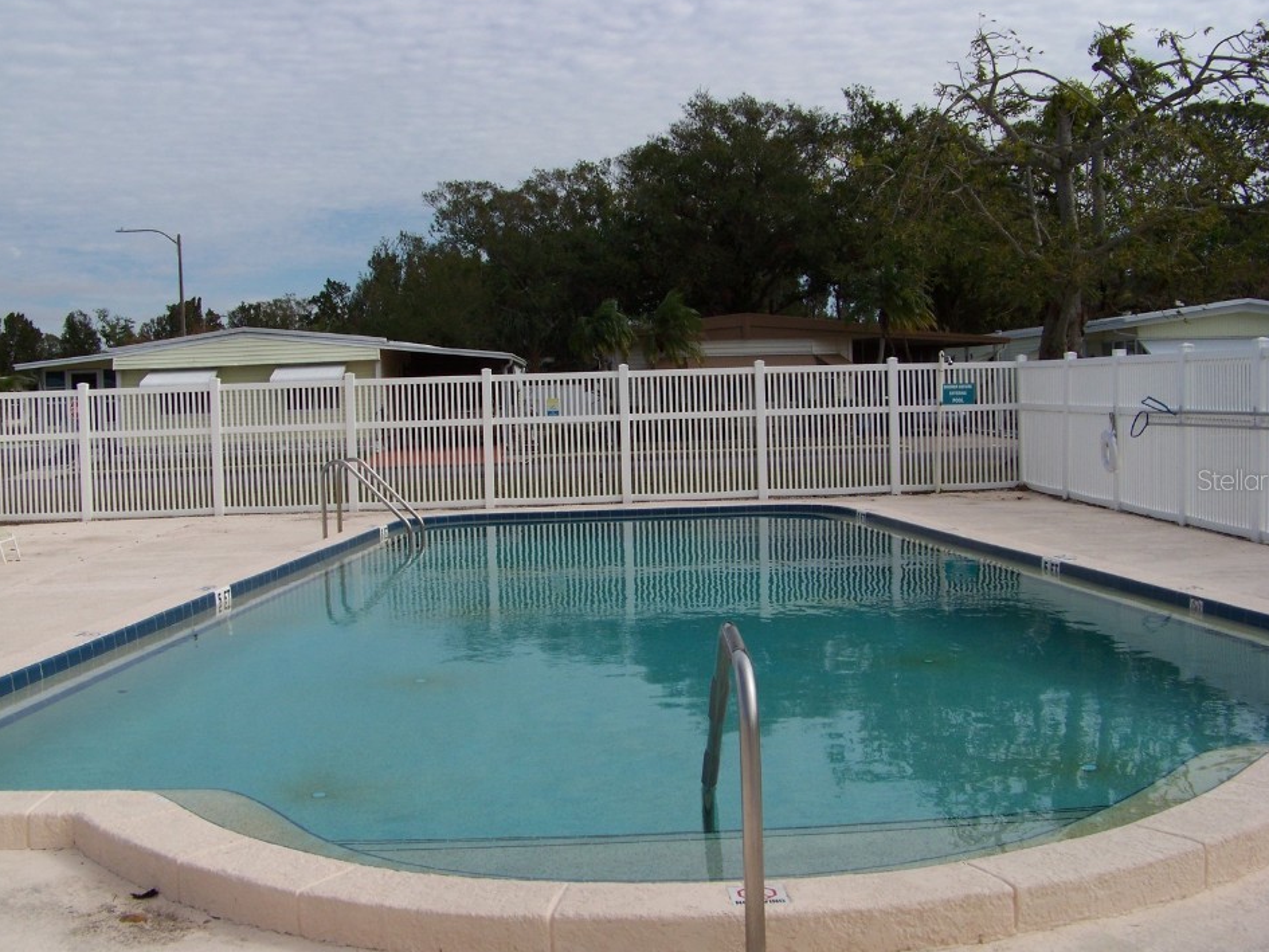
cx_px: 637
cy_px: 479
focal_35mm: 39
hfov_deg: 47.9
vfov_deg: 36.8
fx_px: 1430
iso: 67
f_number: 4
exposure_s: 1/1250
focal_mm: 5.85
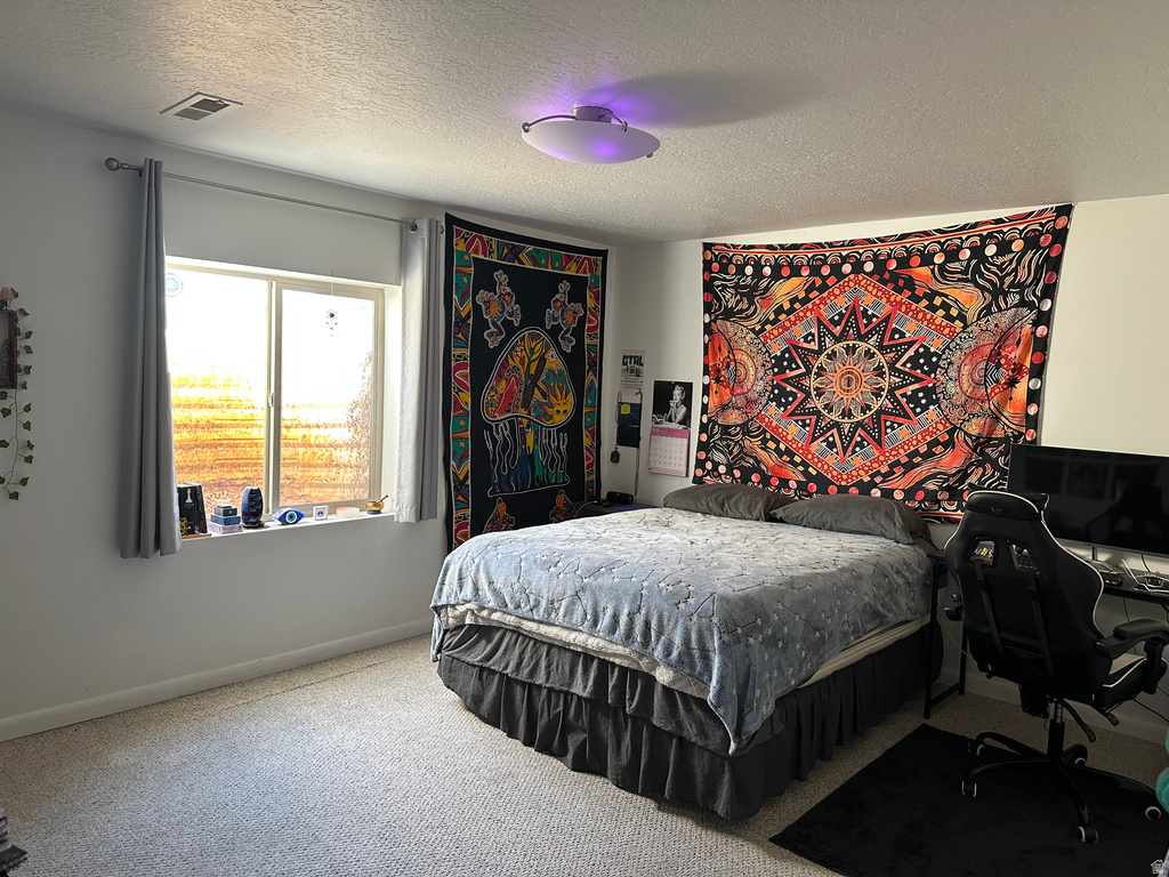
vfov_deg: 56.8
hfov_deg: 71.6
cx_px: 584
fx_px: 810
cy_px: 438
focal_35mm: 24
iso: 250
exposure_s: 1/83
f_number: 1.78
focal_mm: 6.86
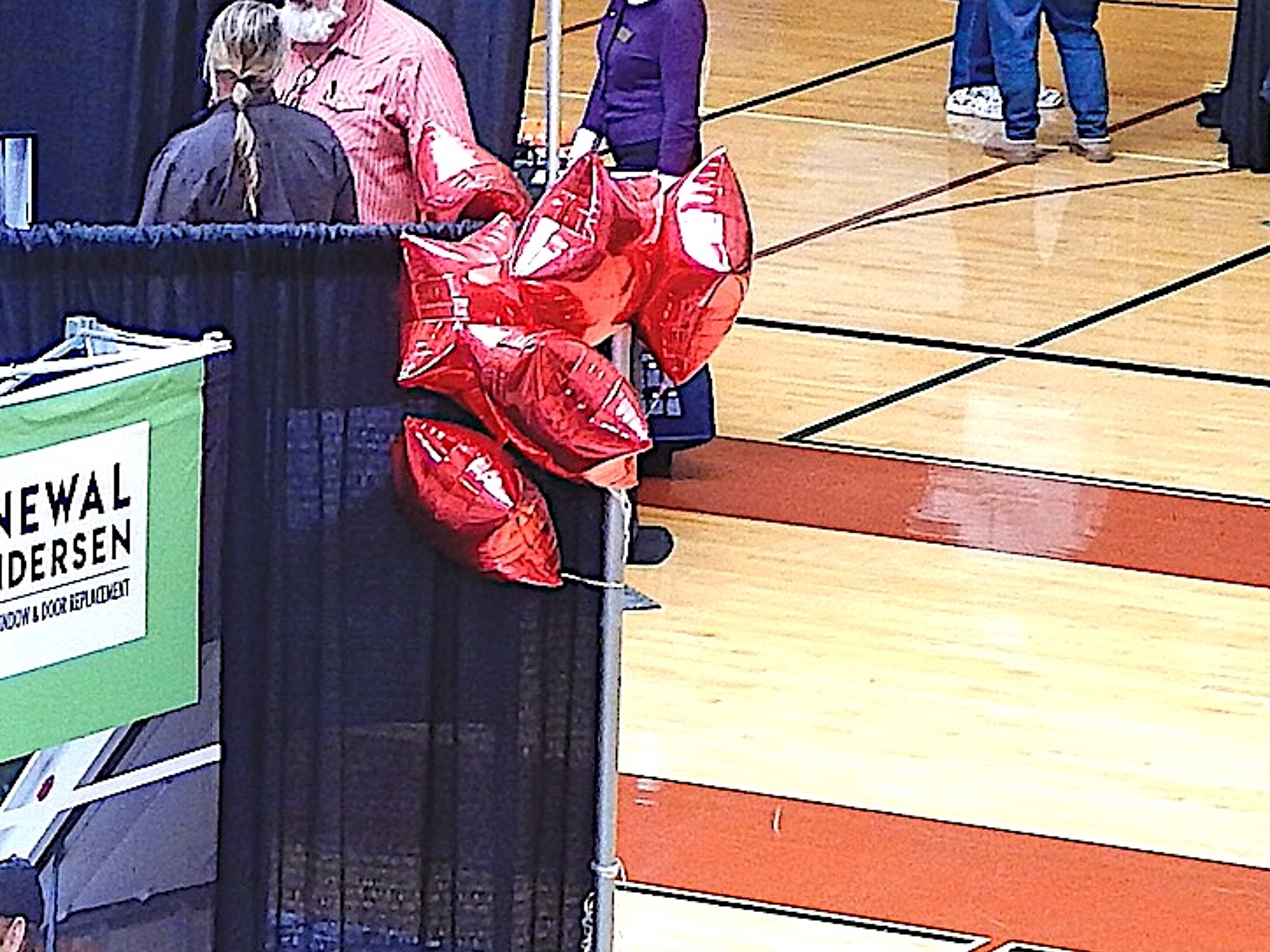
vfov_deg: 6.0
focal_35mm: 249
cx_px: -376
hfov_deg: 7.9
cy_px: 901
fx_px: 9135
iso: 180
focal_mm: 12.3
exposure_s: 1/30
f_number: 4.1
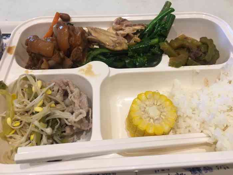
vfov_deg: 48.2
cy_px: 88
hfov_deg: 61.7
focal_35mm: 29
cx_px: 116
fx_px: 195
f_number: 2.2
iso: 125
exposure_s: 1/33
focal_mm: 4.15
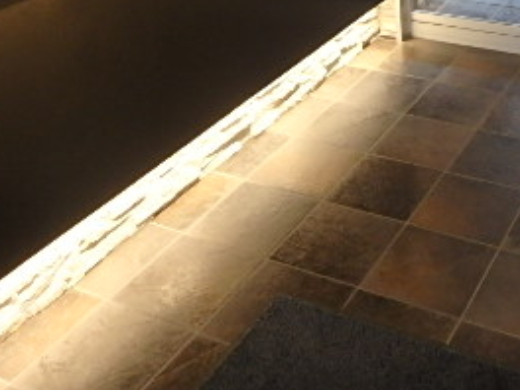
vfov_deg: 25.8
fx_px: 766
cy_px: -69
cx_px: 445
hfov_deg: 35.7
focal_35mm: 51
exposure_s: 1/30
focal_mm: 3.7
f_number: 3.5
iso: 320
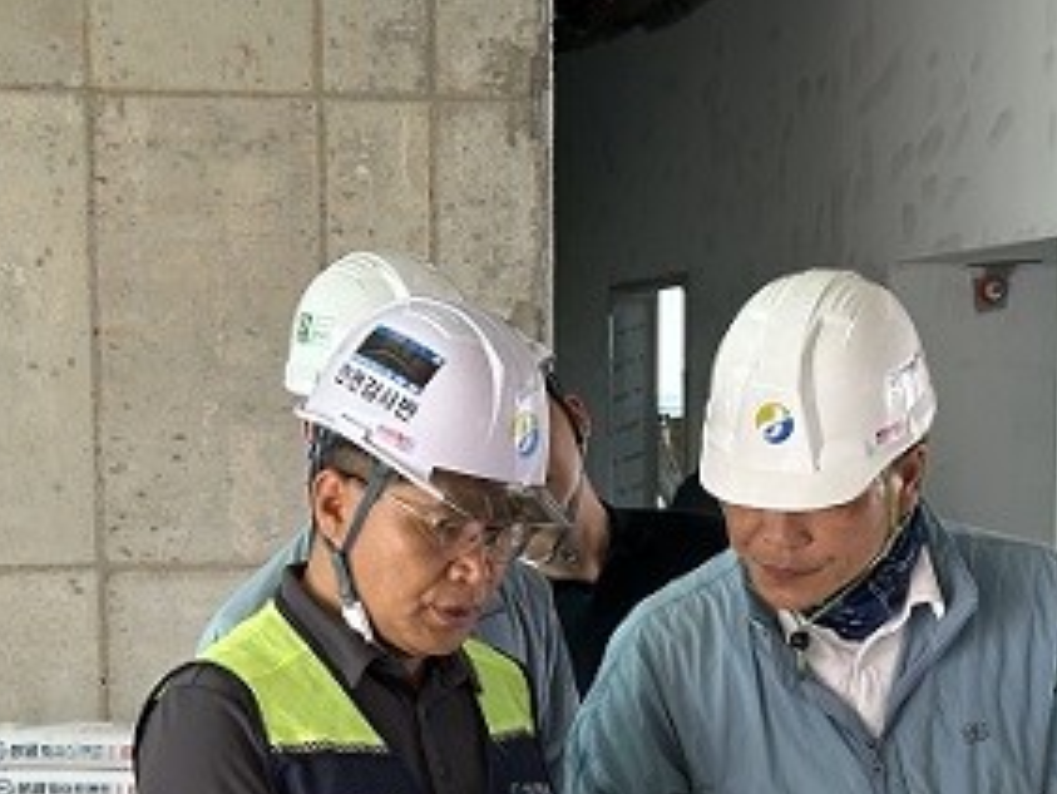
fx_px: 2780
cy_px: 715
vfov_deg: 16.0
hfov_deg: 21.5
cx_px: 416
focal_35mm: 91
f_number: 1.78
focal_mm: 6.86
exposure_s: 1/121
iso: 64
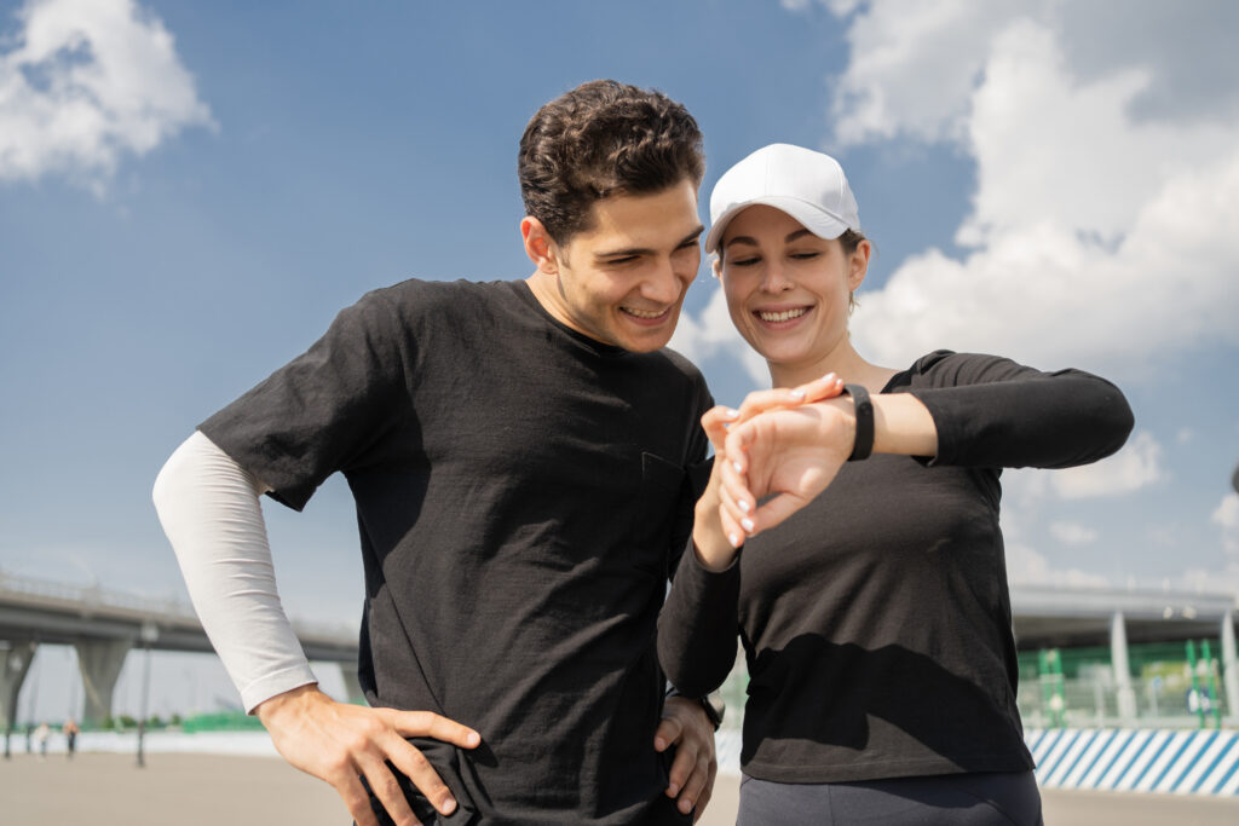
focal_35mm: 35
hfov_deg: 54.4
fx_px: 1205
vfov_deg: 37.9
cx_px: 620
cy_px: 413
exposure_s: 1/1250
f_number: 3.2
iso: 100
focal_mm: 35
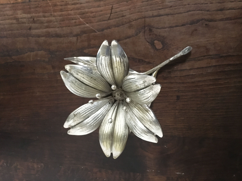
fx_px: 203
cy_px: 90
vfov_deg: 48.2
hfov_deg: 61.7
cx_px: 121
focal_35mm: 29
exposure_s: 1/17
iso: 800
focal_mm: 4.15
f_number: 2.2
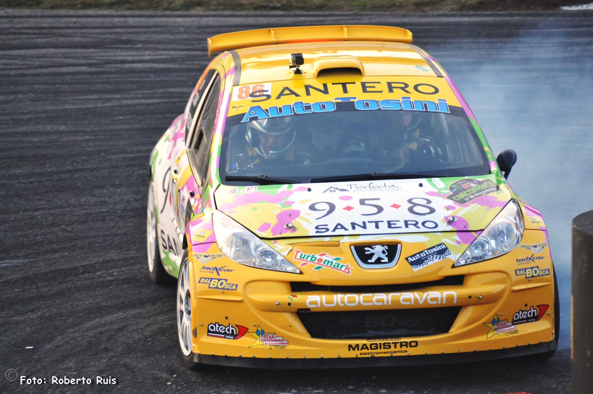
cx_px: 296
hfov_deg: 5.7
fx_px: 5923
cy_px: 197
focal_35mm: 360
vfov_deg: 3.8
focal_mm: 240
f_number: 5.3
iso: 1600
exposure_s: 1/320
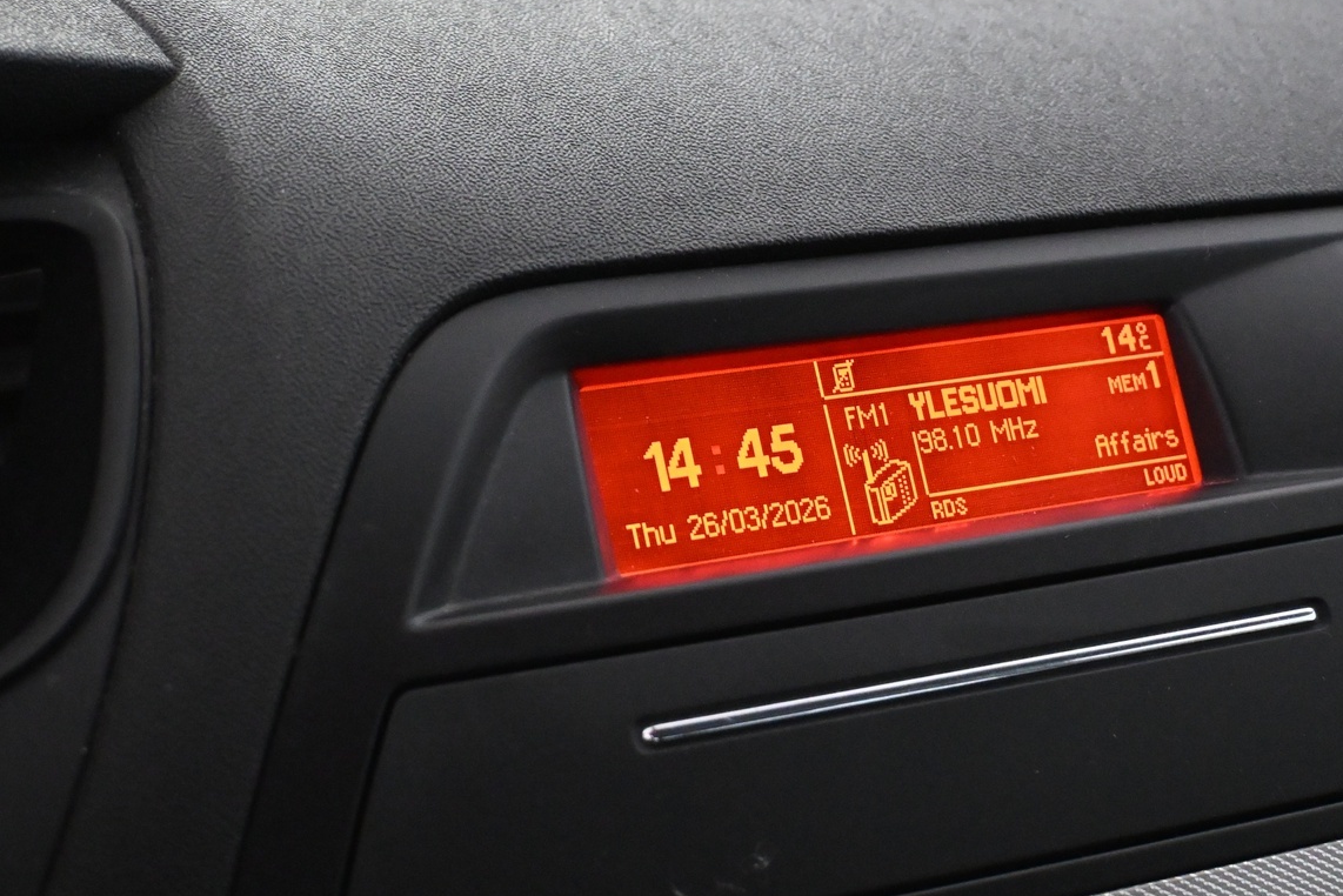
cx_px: 821
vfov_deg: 17.3
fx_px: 2937
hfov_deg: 25.7
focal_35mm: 79
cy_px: 375
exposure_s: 1/60
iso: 5600
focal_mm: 37
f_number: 5.3
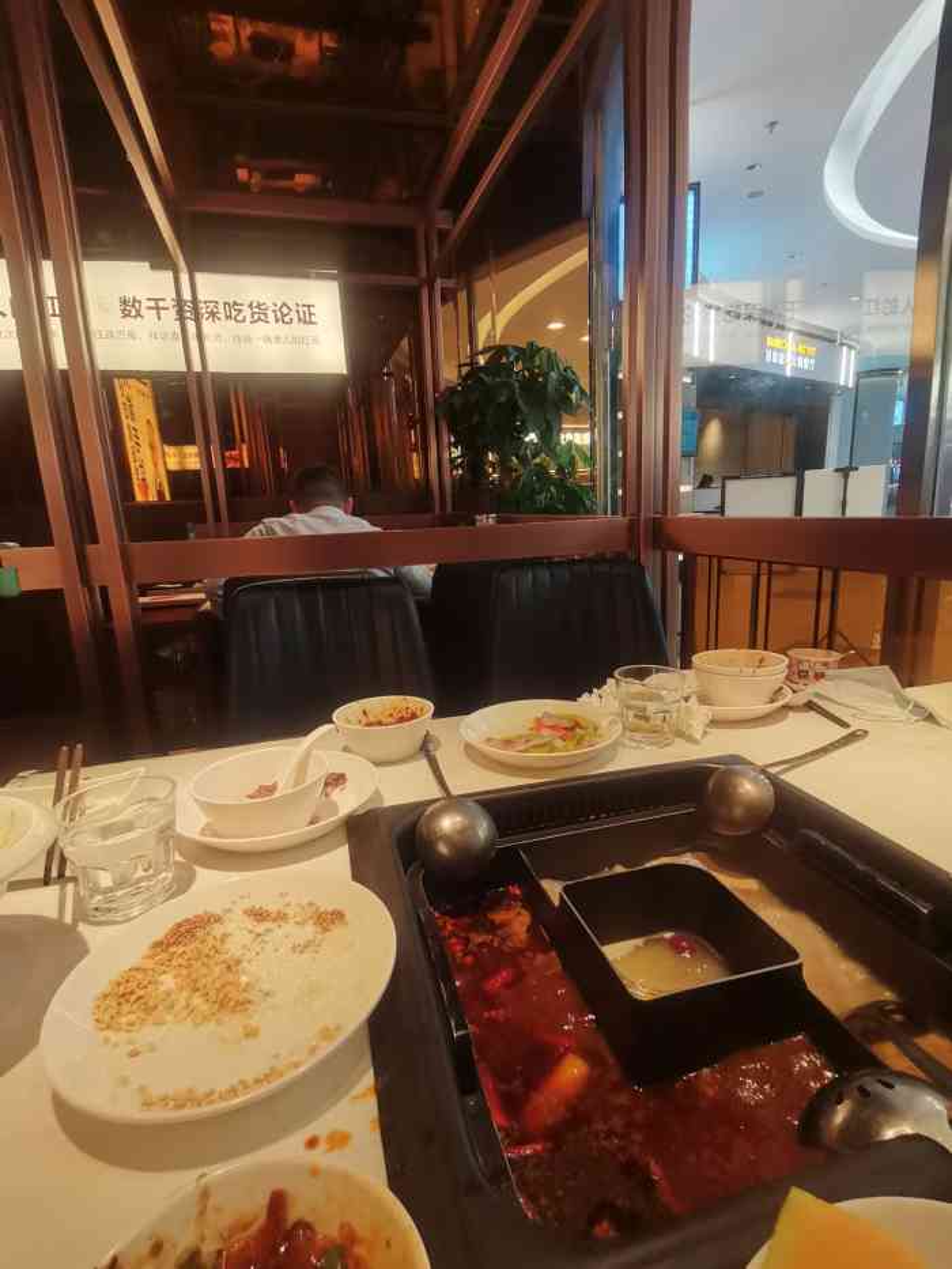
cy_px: 634
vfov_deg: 91.0
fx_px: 623
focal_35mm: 17
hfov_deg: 74.7
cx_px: 476
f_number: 2.4
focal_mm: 1.78
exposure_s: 1/120
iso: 200
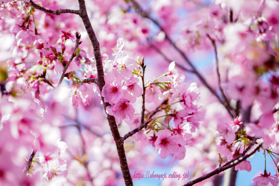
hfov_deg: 27.0
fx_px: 581
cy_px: 93
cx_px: 140
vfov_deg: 18.2
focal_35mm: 75
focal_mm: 50
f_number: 1.8
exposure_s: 1/3200
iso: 200
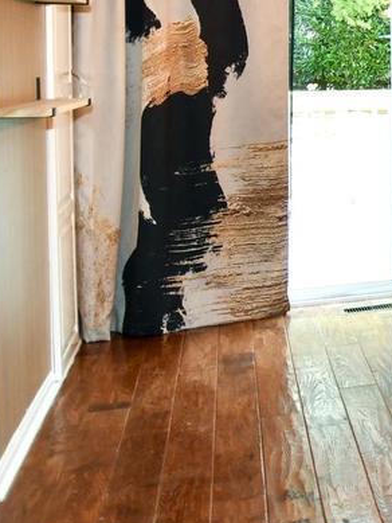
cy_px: 108
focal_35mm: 64
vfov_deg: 29.6
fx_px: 966
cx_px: 787
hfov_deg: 16.9
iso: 280
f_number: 4
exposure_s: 1/60
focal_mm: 12
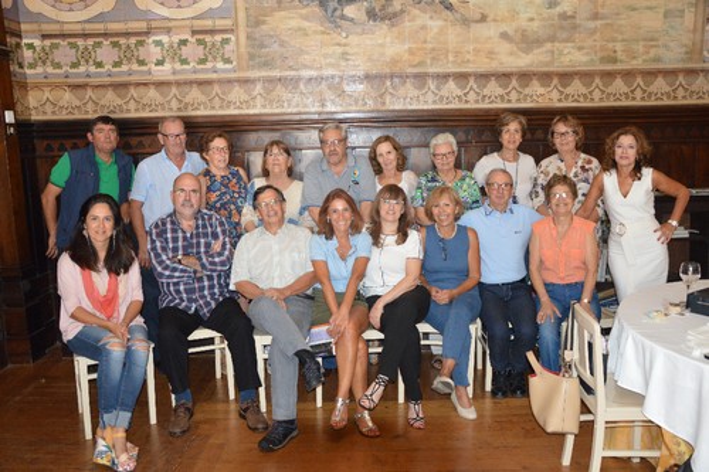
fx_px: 620
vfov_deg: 41.7
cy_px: 236
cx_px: 354
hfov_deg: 59.5
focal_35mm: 32
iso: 1400
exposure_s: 1/60
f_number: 3.8
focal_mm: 21
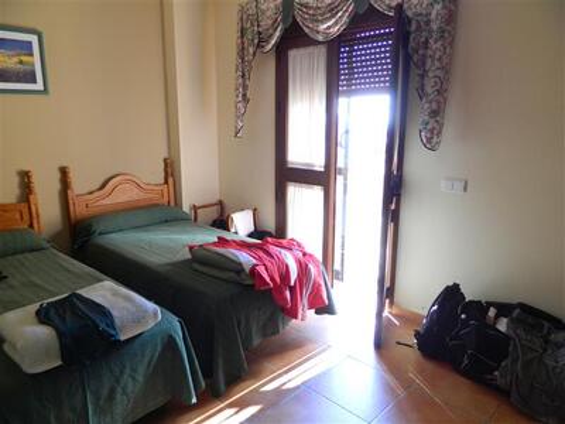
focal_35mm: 25
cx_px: 282
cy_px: 212
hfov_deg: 69.4
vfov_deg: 54.9
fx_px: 408
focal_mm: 4.5
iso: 180
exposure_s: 1/30
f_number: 3.1
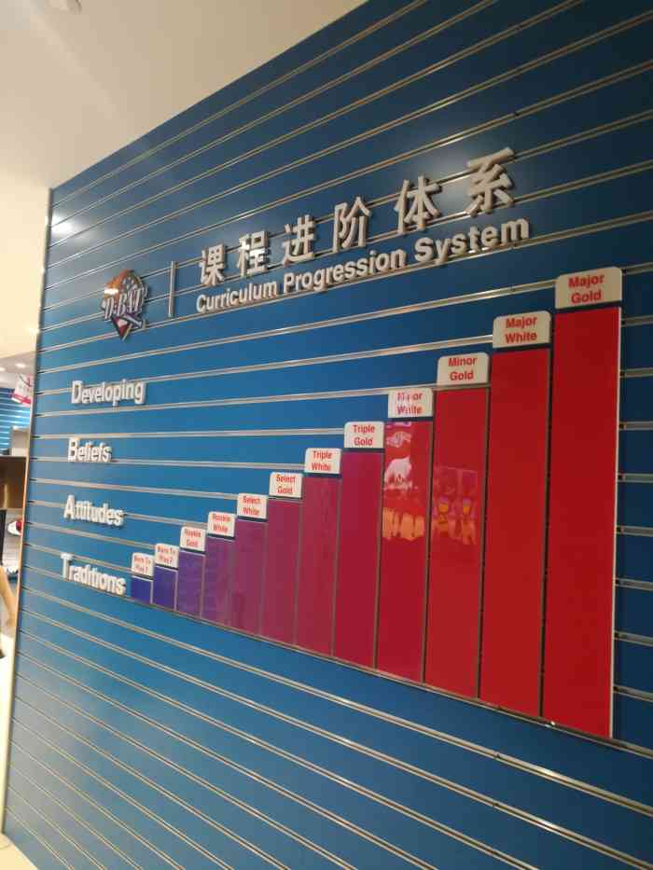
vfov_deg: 67.3
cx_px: 326
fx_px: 654
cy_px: 435
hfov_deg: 53.1
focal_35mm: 26
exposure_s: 1/33.3
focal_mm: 3.83
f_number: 2.2
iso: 320
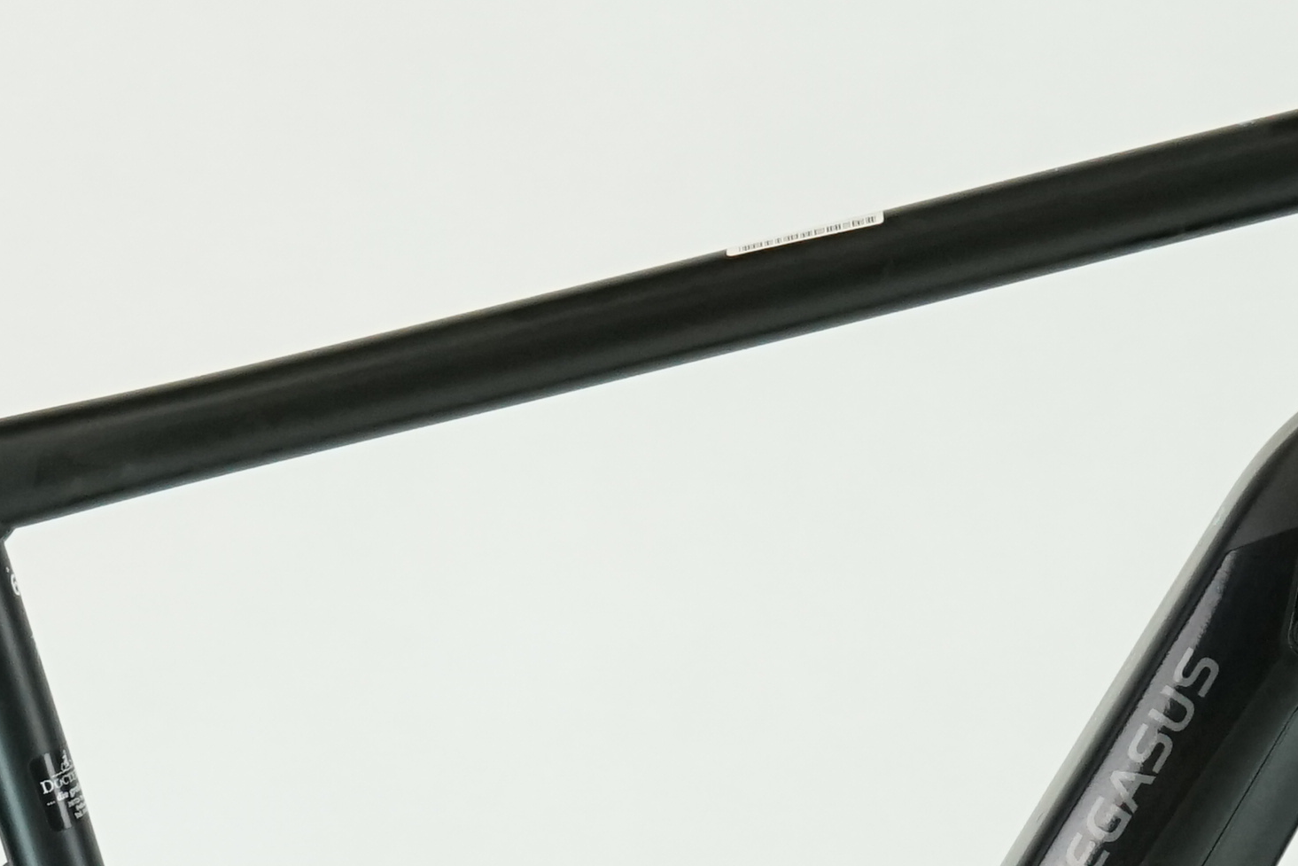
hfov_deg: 9.5
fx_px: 7824
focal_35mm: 217
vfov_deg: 6.3
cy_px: 979
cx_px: 612
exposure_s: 1/200
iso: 1600
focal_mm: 53
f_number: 5.6
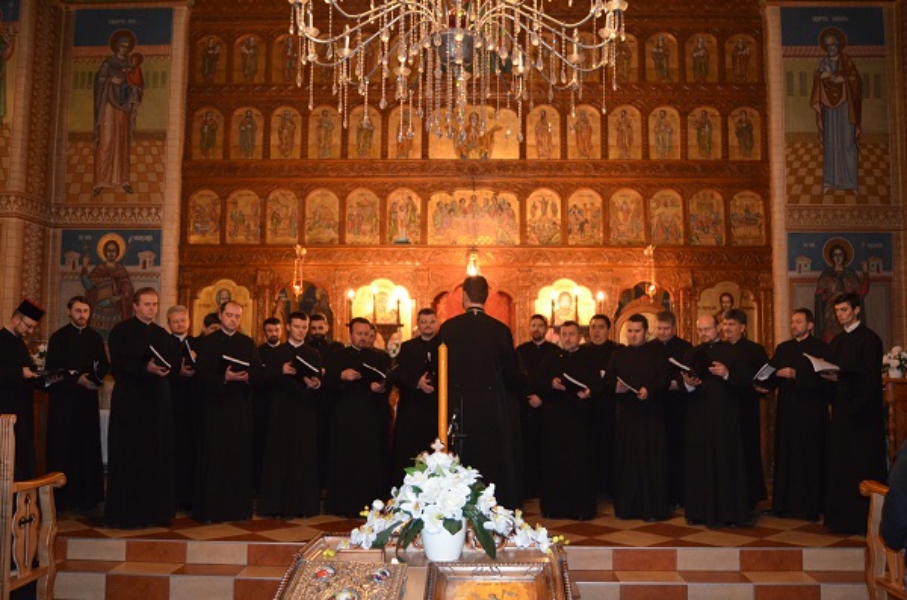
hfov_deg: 57.3
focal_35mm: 33
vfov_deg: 39.8
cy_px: 300
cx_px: 454
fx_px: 829
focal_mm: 22
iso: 2500
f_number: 3.5
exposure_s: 1/60
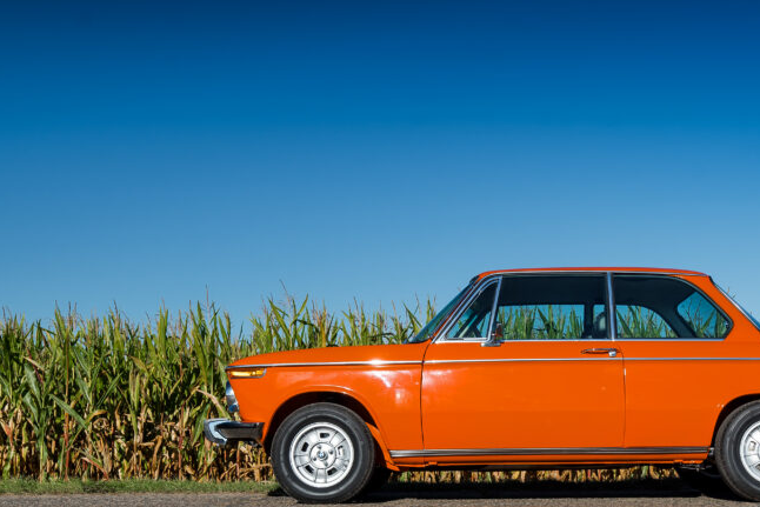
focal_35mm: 46
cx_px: 428
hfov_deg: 42.7
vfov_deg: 29.1
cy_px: 335
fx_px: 971
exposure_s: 1/400
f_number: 5.6
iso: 100
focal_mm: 29
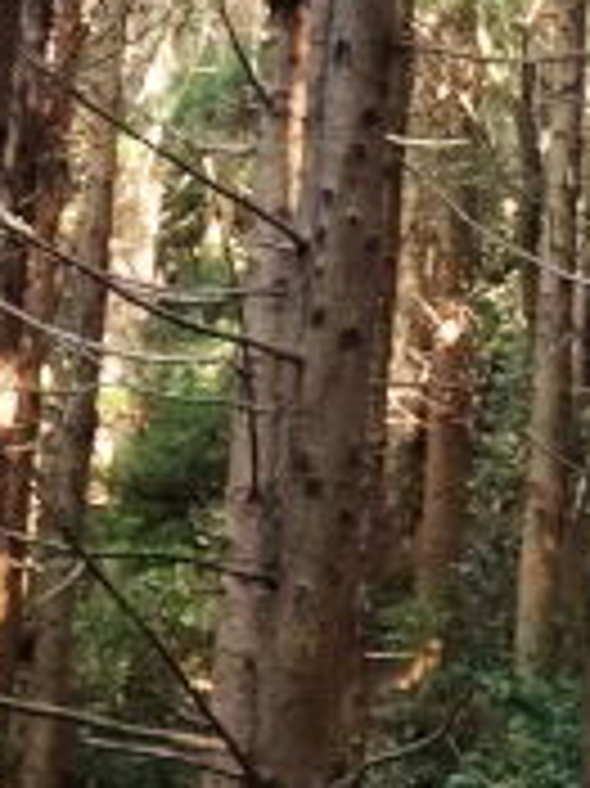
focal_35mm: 123
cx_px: 844
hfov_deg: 11.6
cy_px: 405
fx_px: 2799
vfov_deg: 16.0
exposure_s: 1/30
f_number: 4
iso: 1600
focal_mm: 10.4
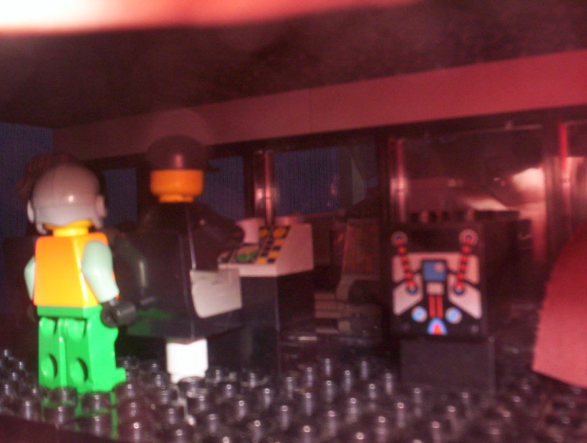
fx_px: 646
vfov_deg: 37.9
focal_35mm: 38
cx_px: 294
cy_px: 222
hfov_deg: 48.9
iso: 140
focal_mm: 4.99
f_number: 4.5
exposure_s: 1/60
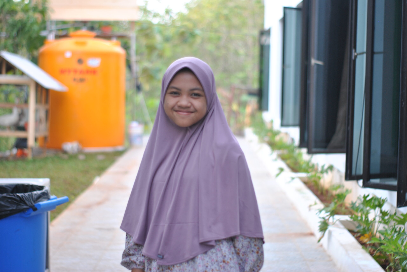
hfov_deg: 27.0
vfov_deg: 18.2
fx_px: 849
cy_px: 136
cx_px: 204
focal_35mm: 75
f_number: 2.2
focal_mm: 50
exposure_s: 1/20
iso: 100
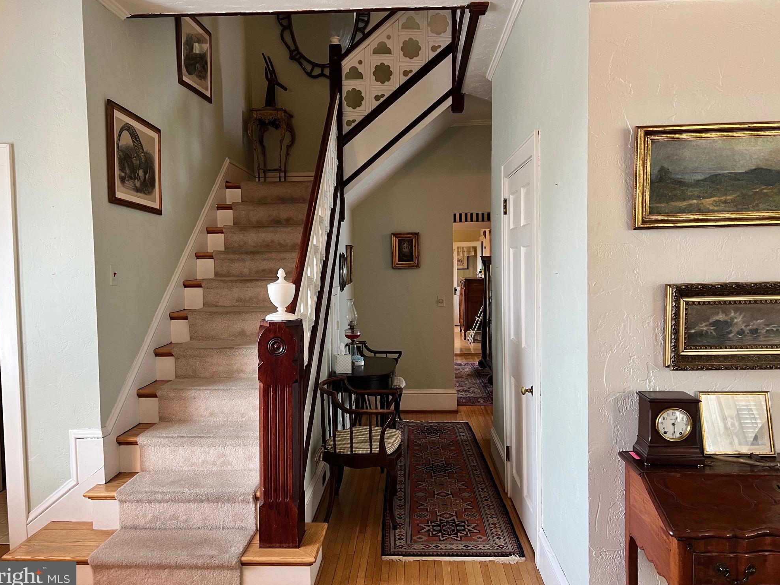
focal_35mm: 27
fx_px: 608
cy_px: 290
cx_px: 382
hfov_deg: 65.3
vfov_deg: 51.4
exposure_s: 1/60
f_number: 1.5
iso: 100
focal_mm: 5.7
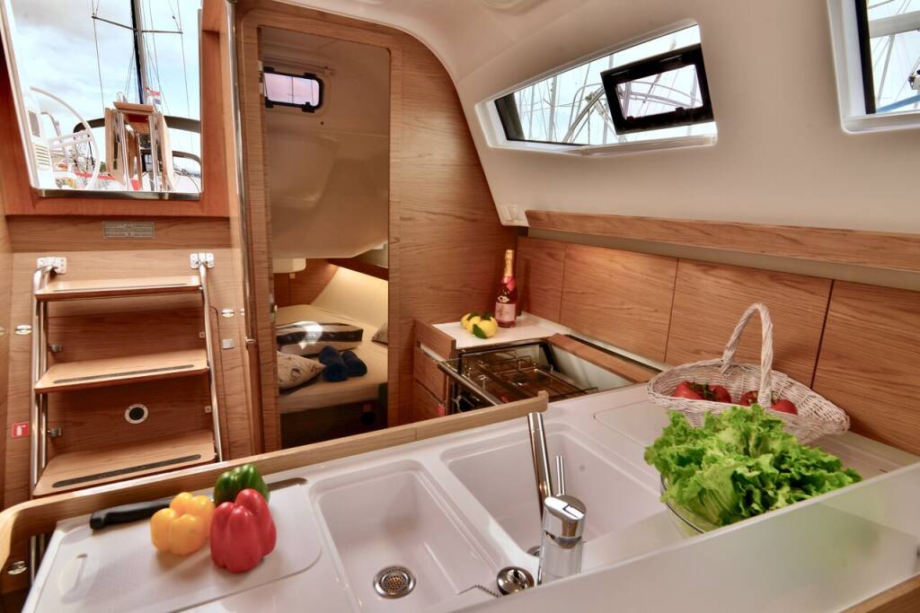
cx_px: 460
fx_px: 434
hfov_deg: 93.3
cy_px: 306
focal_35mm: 17
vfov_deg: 70.5
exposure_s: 1/40
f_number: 7.1
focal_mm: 17
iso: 320
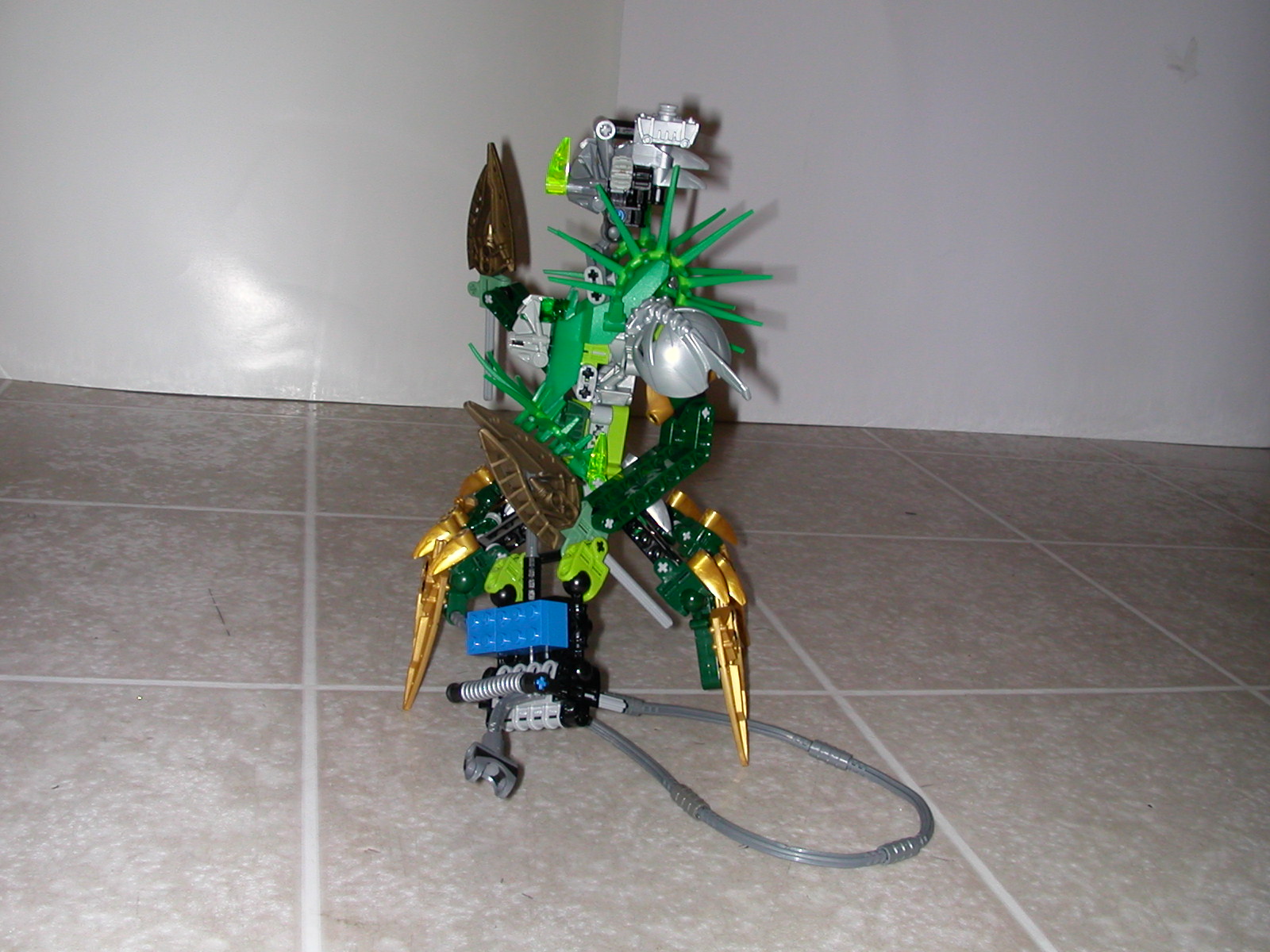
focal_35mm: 37
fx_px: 1357
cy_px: 476
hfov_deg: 50.1
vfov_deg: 38.7
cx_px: 635
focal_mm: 5.6
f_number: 4.5
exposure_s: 1/59.9
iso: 100
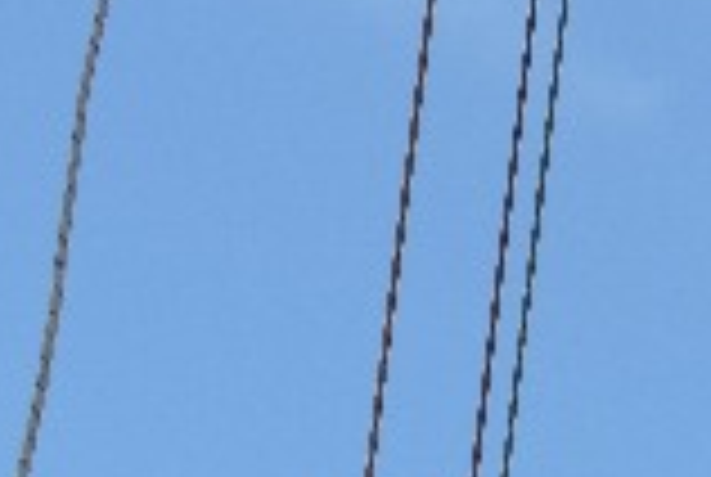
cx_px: 425
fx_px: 2849
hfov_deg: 14.2
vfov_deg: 9.0
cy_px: 981
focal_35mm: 144
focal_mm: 7.1
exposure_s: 1/1250
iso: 100
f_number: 3.3
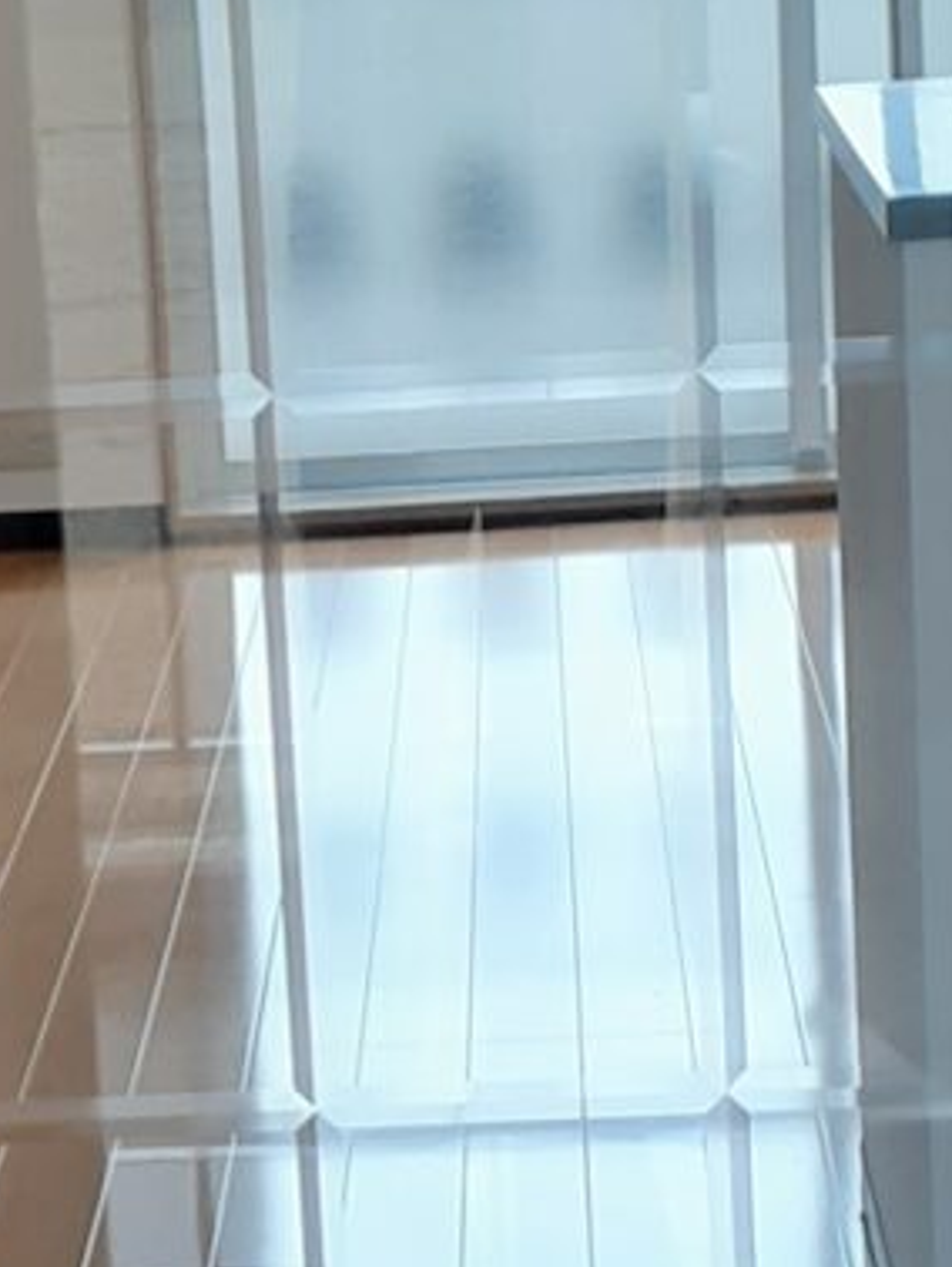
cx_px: 225
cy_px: 771
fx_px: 5018
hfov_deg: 10.8
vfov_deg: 14.4
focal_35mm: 137
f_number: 1.9
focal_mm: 3.6
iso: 100
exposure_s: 1/50
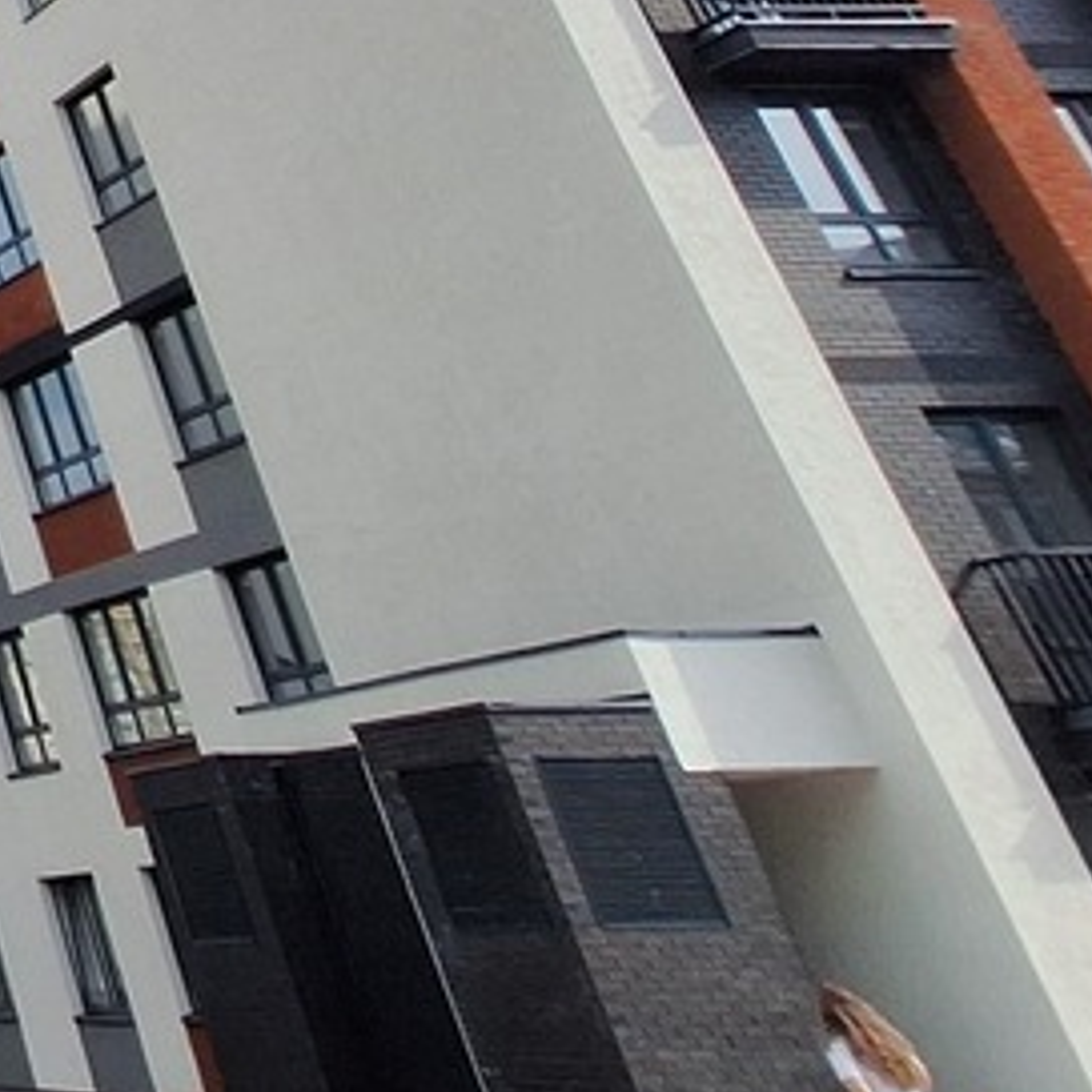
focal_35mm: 54
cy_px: -341
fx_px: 1927
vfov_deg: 26.6
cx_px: -1124
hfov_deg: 18.7
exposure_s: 1/1919
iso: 40
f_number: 2.2
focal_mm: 1.74
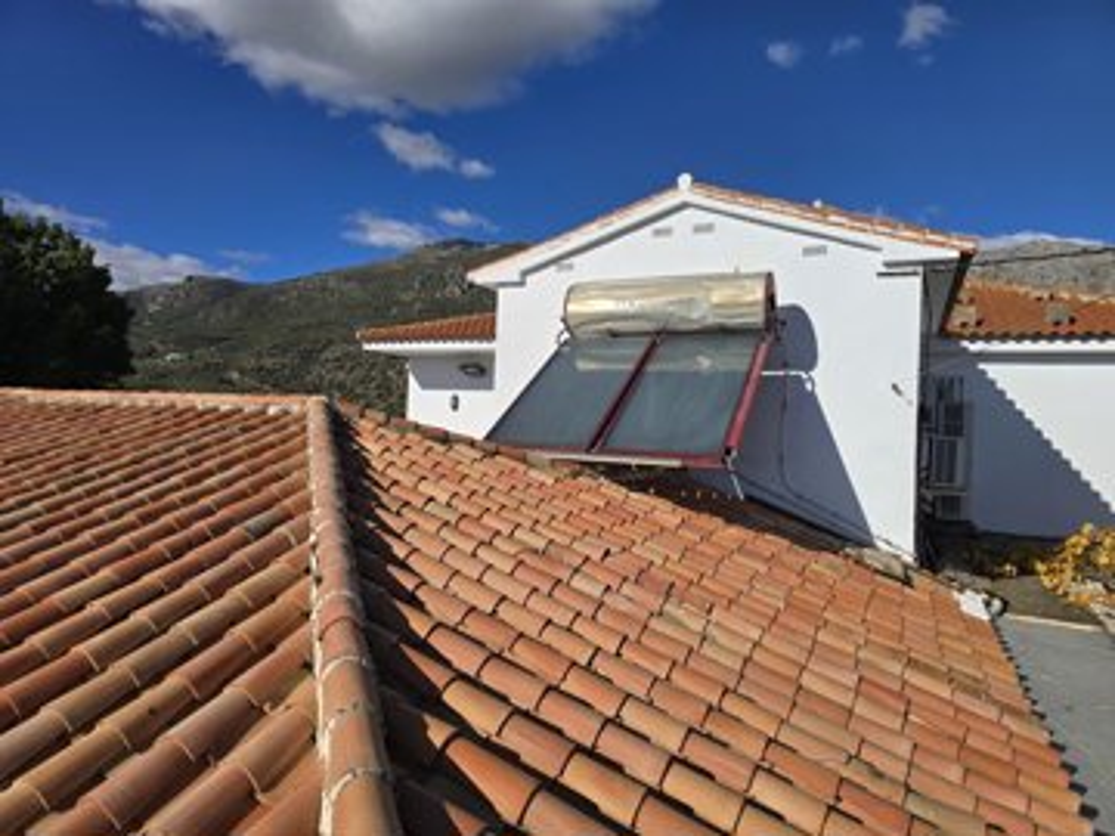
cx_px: 558
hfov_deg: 73.9
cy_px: 418
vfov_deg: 58.9
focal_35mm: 23
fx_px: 741
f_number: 1.7
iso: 12
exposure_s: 1/1789
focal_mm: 6.3
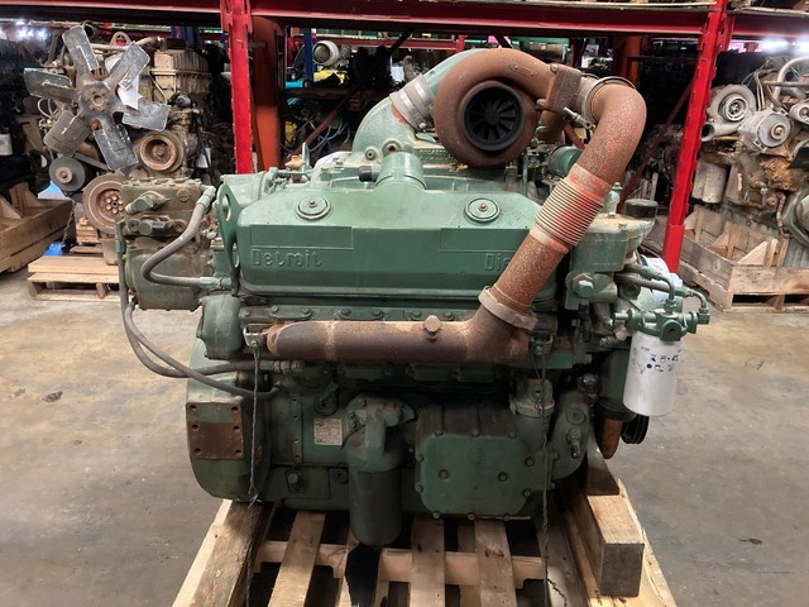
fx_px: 654
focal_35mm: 28
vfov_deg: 49.7
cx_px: 404
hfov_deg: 63.4
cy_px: 304
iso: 500
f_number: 1.8
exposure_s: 1/30
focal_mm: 3.99
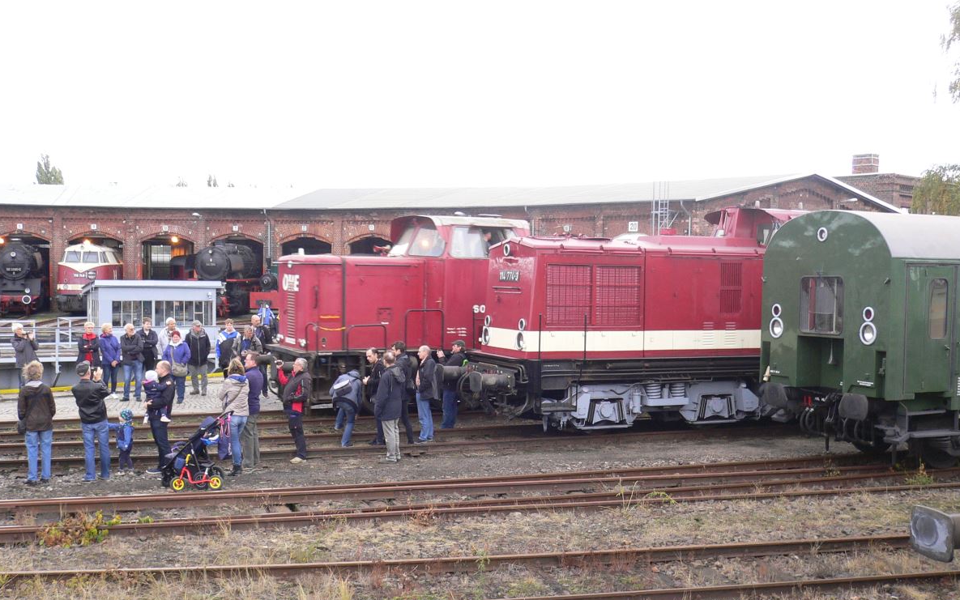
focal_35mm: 44
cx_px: 478
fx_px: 1151
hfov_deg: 45.3
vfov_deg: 29.2
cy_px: 326
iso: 100
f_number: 3.1
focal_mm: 6.8
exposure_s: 1/40
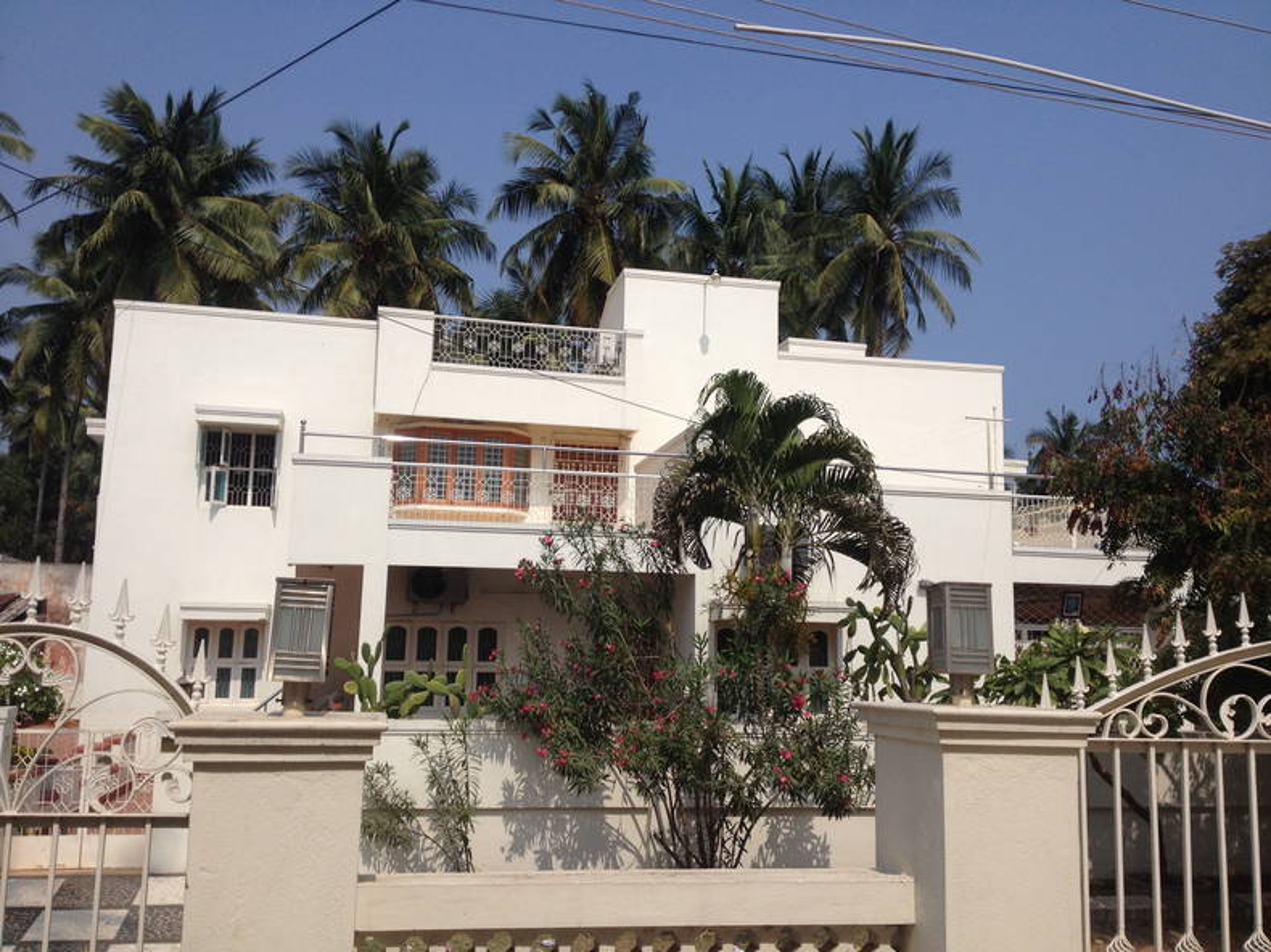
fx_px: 1285
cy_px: 476
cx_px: 636
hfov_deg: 52.6
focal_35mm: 35
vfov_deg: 40.7
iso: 50
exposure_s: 1/3460
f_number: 2.4
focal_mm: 4.28
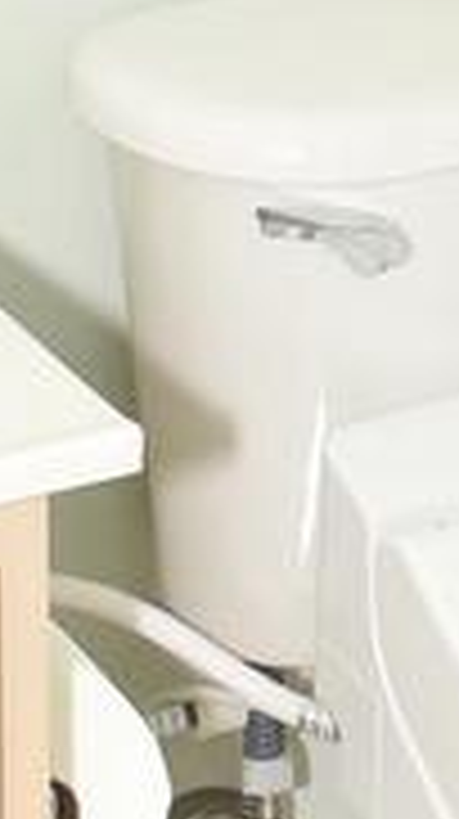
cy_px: -675
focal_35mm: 168
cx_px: 567
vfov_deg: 11.8
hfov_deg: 7.1
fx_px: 3645
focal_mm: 18
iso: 200
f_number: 5
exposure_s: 1/60
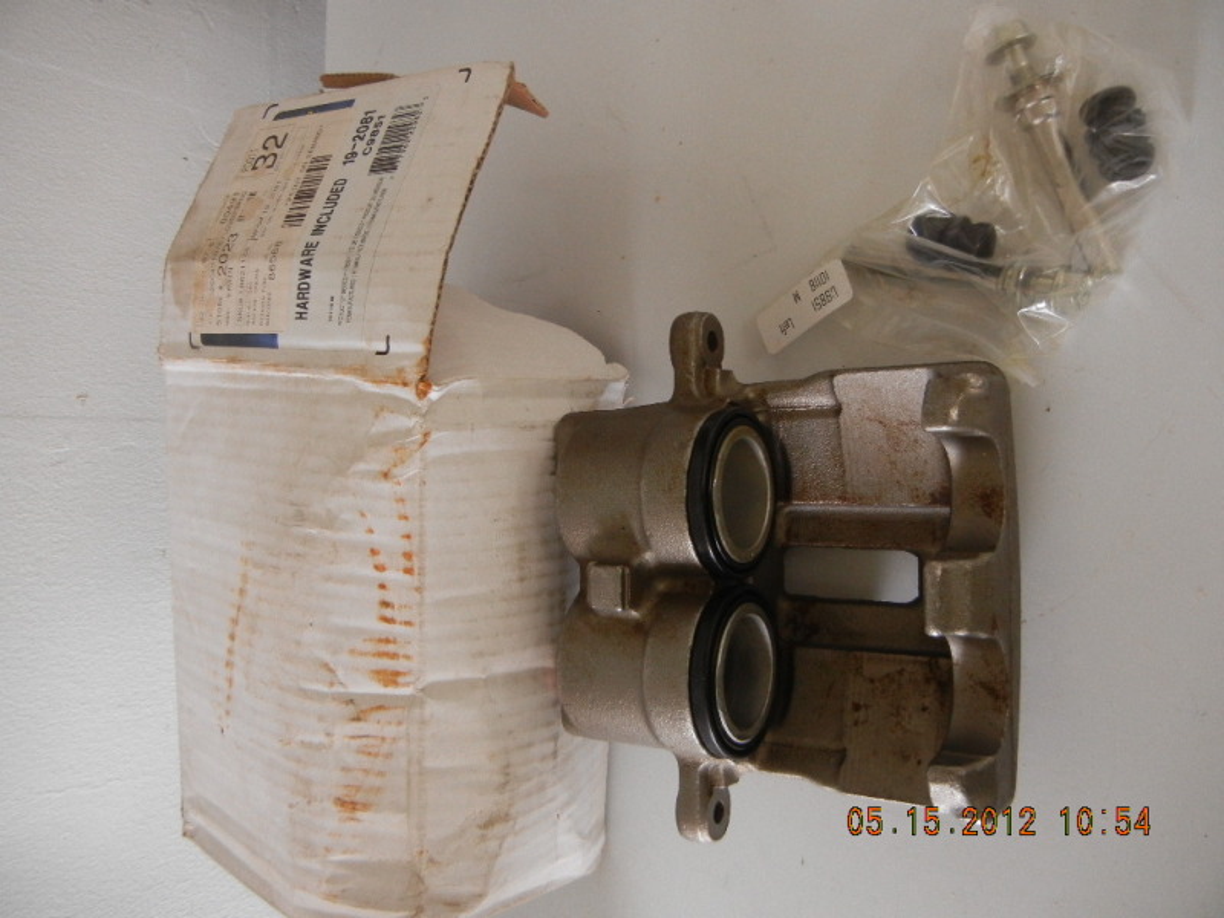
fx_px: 1061
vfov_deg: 46.8
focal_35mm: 30
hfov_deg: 60.0
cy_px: 459
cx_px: 612
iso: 358
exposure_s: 1/30
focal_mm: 5.4
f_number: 3.5
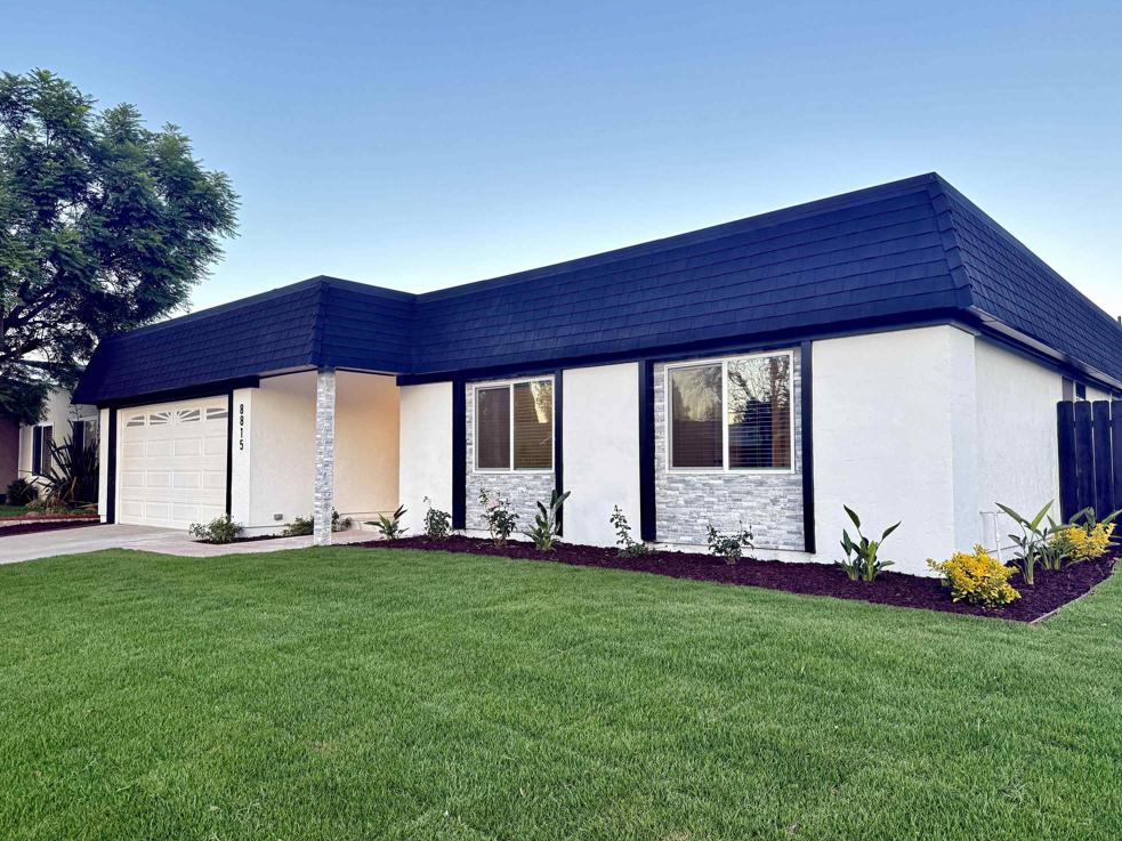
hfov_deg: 69.4
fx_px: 810
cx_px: 576
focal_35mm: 25
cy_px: 430
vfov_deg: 54.9
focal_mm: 6.76
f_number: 1.78
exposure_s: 1/350
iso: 100
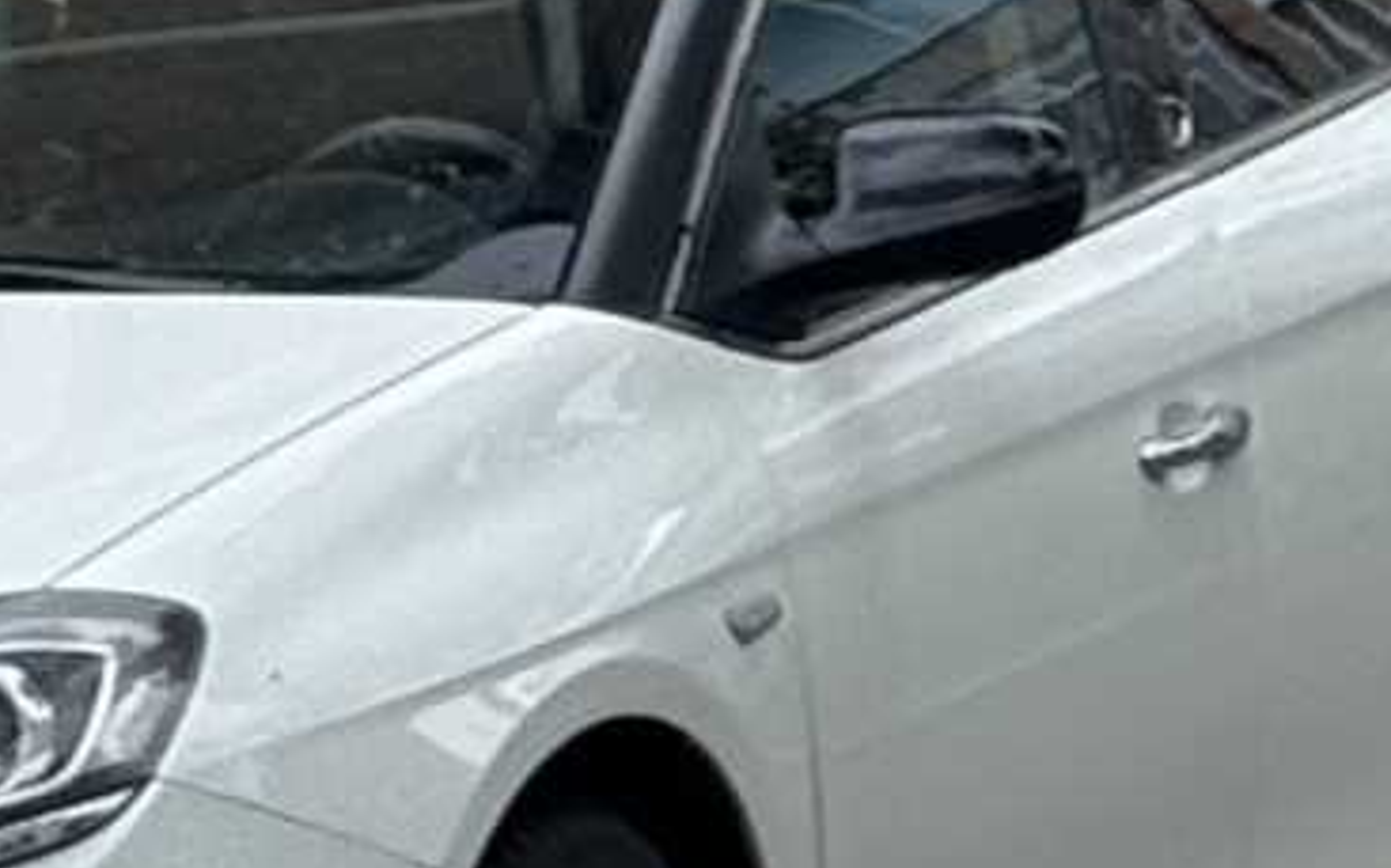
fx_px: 13452
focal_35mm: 355
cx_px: 587
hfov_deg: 5.9
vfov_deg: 3.4
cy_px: -3752
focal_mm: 6.76
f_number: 1.78
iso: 80
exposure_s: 1/2273
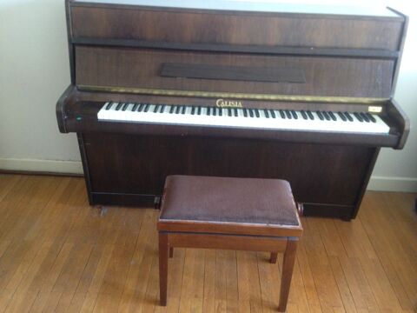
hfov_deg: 55.4
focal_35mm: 33
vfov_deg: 42.9
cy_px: 156
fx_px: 398
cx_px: 208
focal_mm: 4.12
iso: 200
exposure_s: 1/20
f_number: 2.4
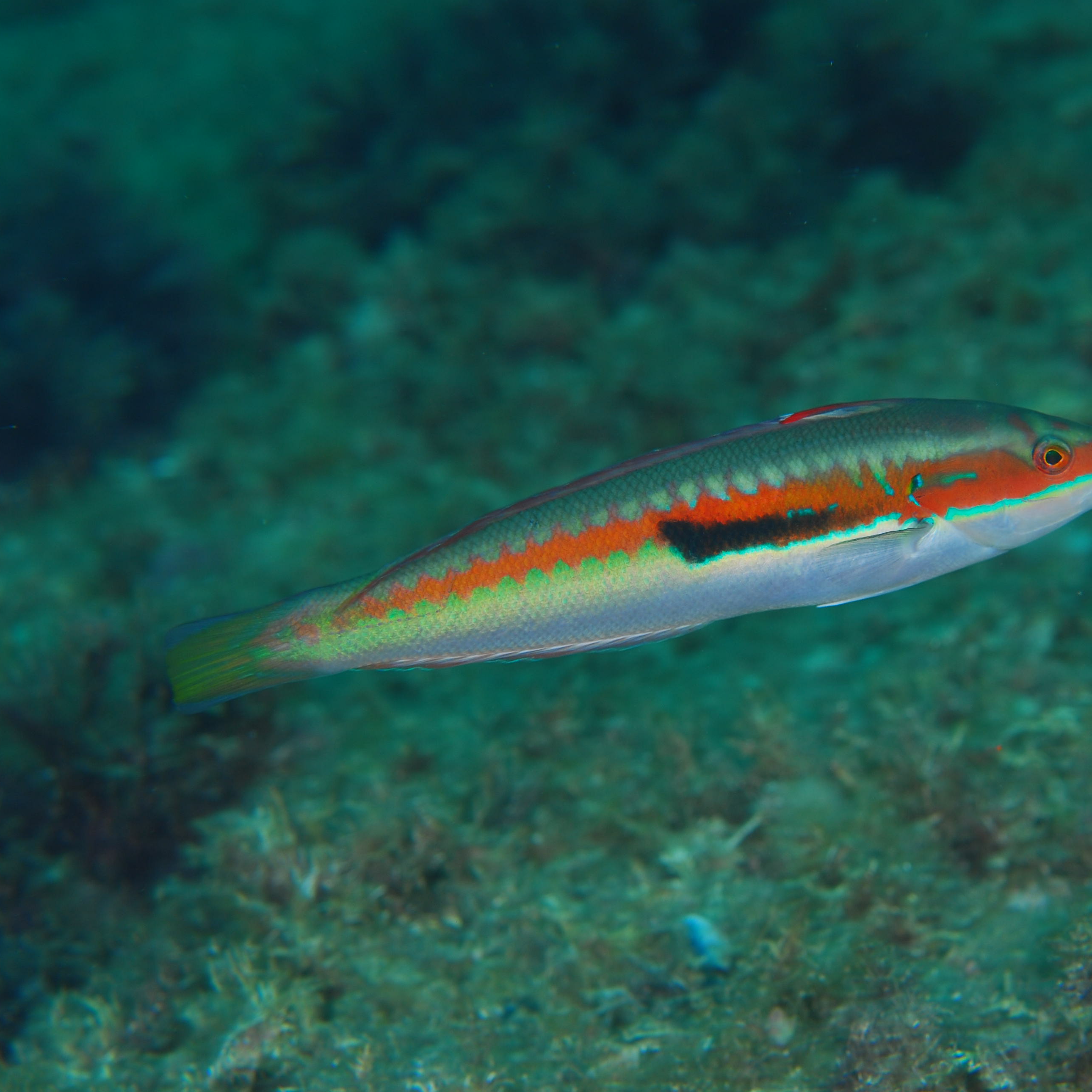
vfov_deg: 15.2
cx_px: 685
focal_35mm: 115
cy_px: 548
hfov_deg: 15.1
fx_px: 4104
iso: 100
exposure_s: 1/100
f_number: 8
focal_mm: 60
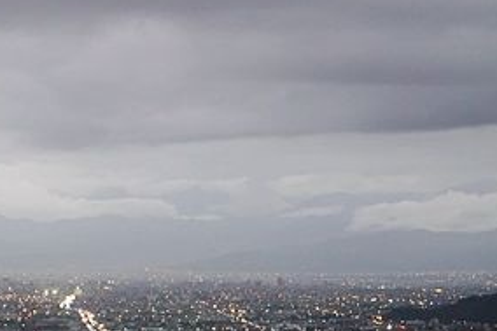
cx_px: -42
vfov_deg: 10.6
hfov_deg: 15.6
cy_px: 358
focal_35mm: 128
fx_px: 1766
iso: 1000
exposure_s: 1/8
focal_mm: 20.69
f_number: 4
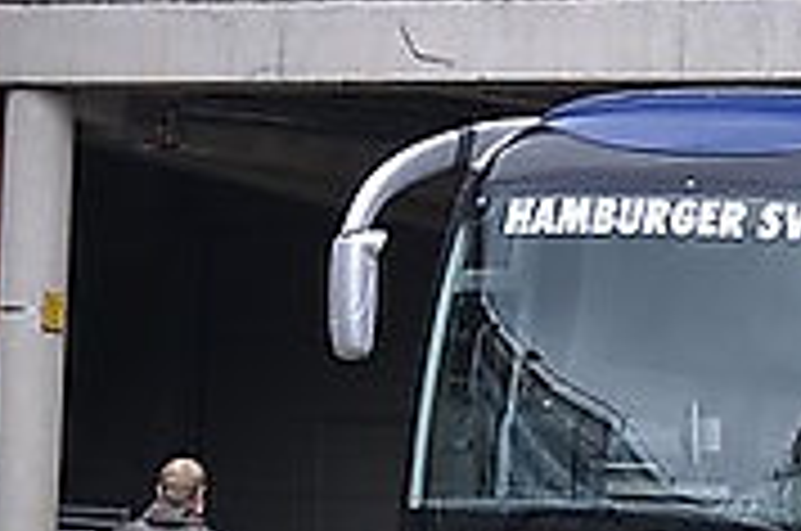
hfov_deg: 5.6
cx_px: 716
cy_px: 482
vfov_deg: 3.7
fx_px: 8129
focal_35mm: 366
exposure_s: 1/160
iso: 160
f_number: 6.3
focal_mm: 70
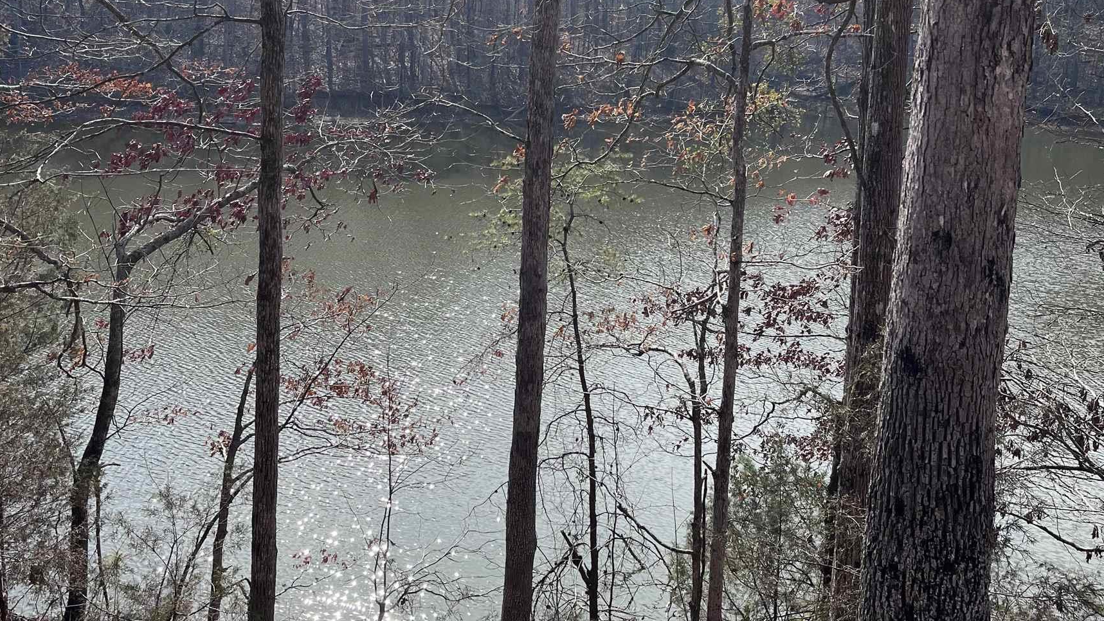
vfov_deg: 31.0
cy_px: 210
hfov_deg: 52.8
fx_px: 1112
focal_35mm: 38
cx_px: 553
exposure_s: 1/2410
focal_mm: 5.1
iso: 50
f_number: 1.6
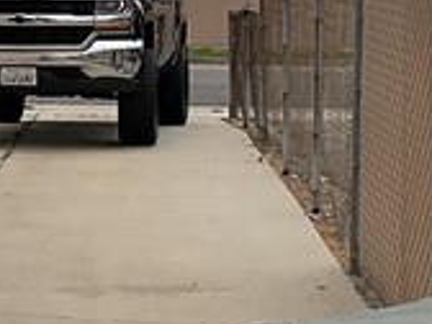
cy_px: -10
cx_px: 36
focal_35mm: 177
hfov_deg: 11.1
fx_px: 2209
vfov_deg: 8.3
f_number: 1.8
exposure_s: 1/4065
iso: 16
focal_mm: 3
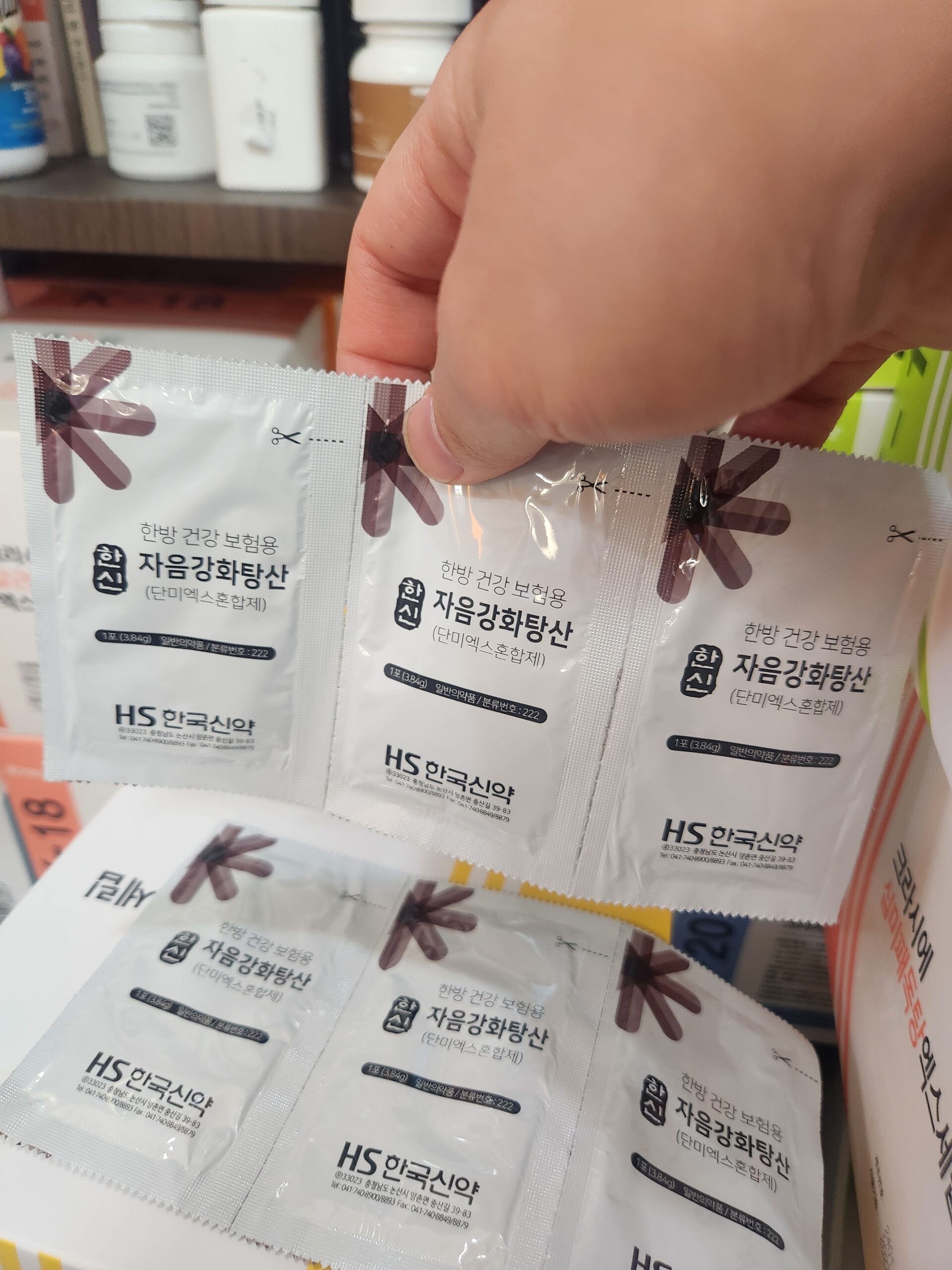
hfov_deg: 58.9
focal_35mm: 23
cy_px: 635
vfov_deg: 73.9
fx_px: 843
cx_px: 476
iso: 320
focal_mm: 5.4
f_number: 1.8
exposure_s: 1/120
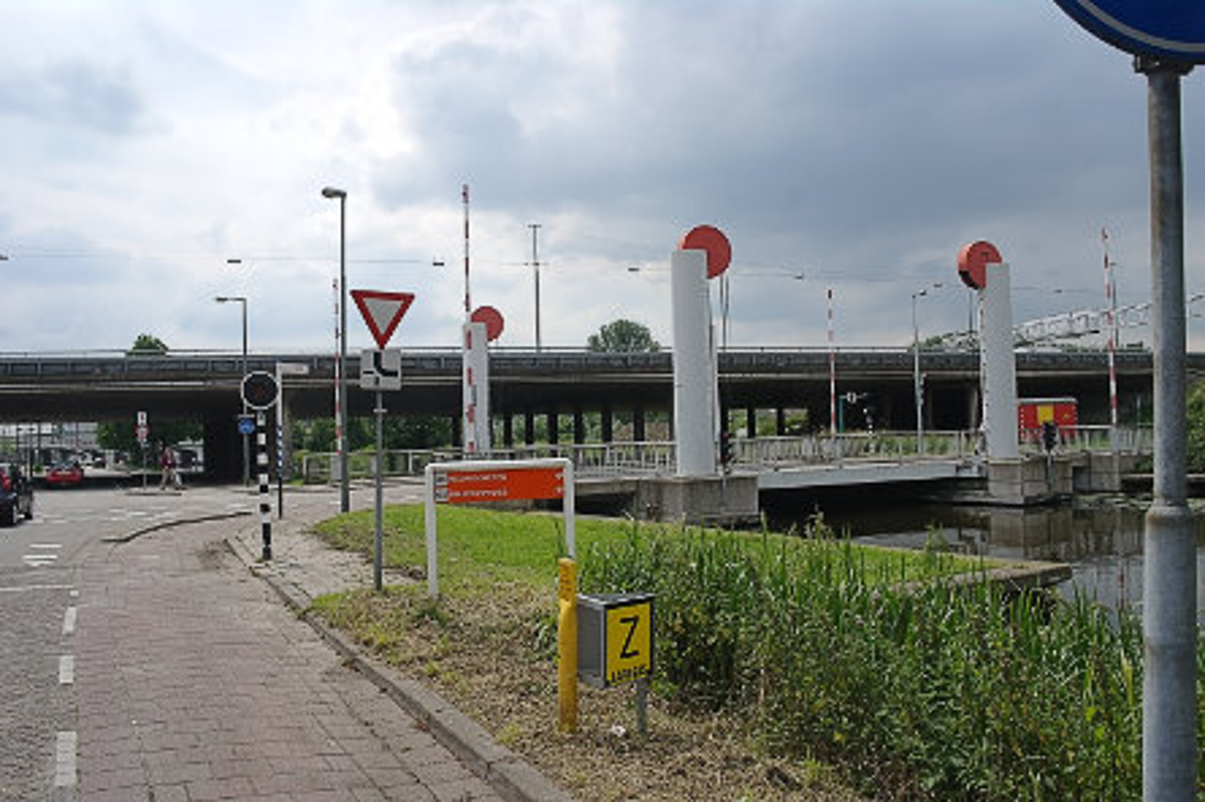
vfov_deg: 47.9
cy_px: 401
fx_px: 903
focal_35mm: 27
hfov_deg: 67.4
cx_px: 602
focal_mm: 18
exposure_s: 1/125
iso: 100
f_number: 9.5
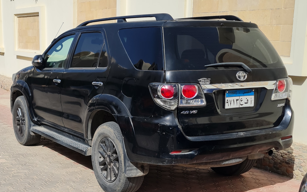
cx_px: 152
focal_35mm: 28
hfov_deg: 66.5
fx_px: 234
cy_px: 96
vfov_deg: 44.5
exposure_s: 1/5000
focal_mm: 5.4
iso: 50
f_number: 1.8
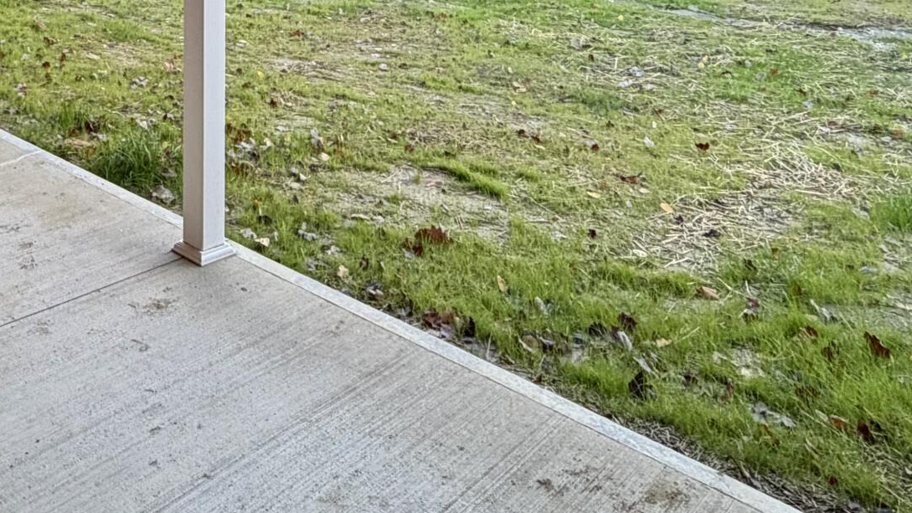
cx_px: 179
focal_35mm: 42
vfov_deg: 23.8
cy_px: -210
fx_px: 1016
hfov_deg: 45.8
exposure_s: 1/120
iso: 160
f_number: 2.2
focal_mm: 2.22
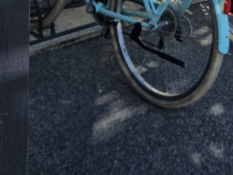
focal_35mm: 86
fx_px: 579
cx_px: 247
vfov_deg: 14.9
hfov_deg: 21.7
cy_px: -140
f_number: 1.8
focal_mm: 5.4
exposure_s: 1/1829
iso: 25
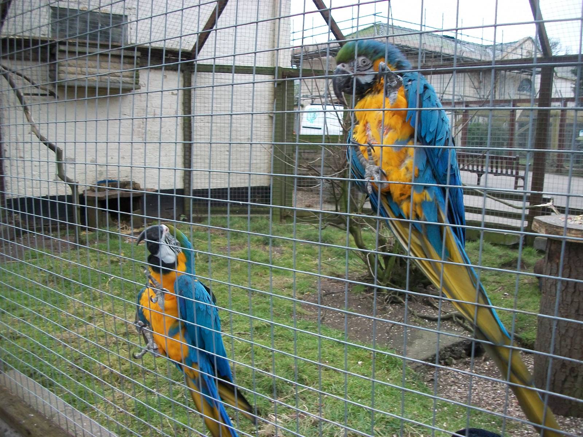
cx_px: 292
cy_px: 218
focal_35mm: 32
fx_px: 539
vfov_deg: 44.2
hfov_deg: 56.8
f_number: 2.9
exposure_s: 1/25
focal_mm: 5.7
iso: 160
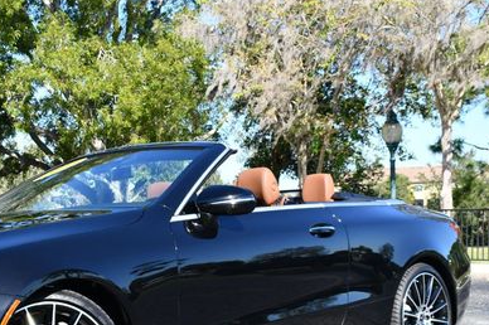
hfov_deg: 26.2
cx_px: 102
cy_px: 242
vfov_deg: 17.8
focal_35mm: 76
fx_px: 1031
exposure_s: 1/250
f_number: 8
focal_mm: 23
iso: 180
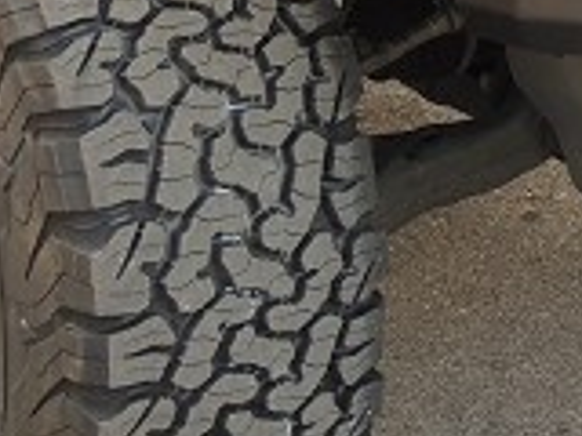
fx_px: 3699
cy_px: -200
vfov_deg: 6.7
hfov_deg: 8.5
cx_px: 1171
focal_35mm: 220
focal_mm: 8.3
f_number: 3.5
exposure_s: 1/50
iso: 100
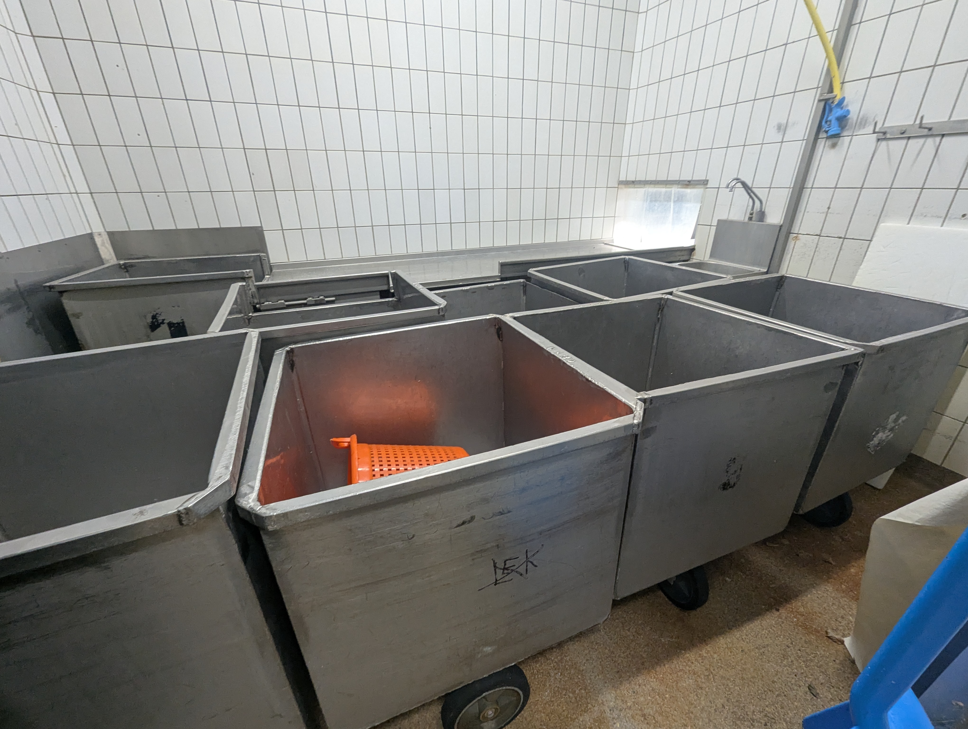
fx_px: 364
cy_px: 364
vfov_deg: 90.1
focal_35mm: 13
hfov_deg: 106.1
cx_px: 484
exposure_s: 1/31.5
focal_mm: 1.95
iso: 181
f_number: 2.2
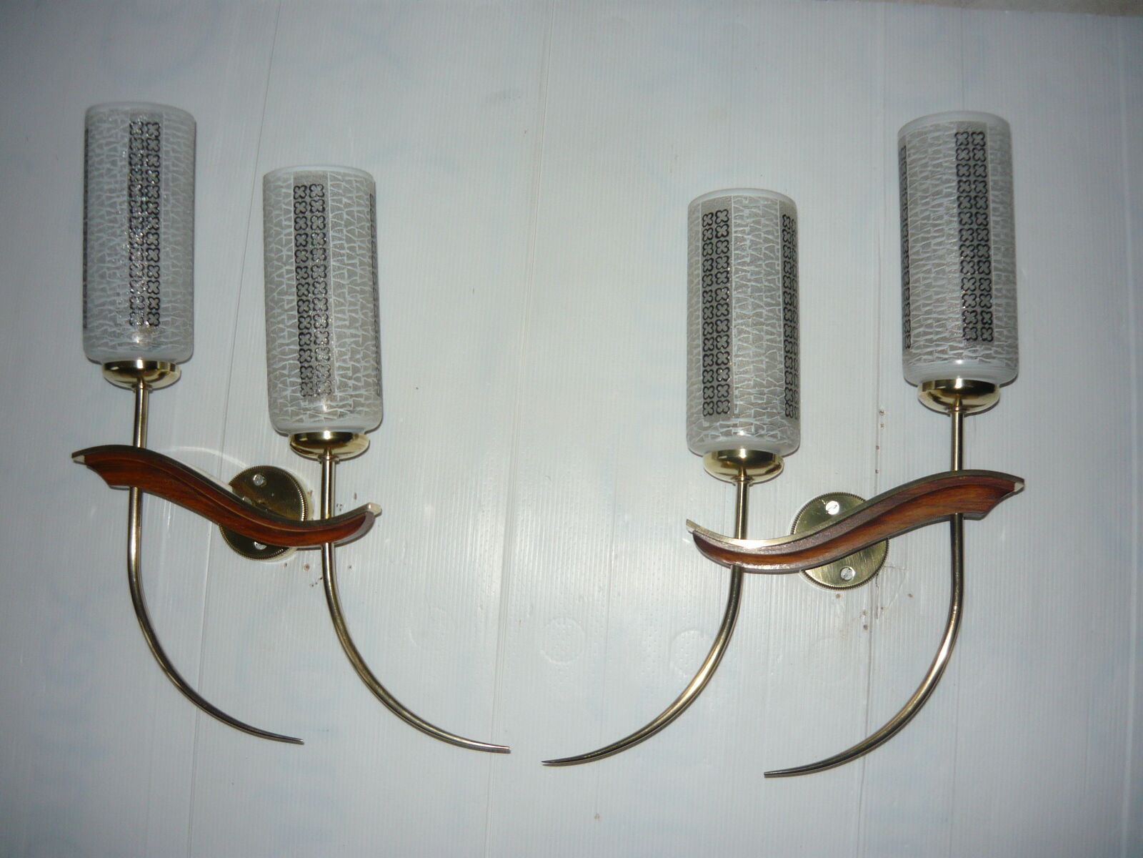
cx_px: 572
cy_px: 429
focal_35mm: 33
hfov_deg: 55.4
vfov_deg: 42.9
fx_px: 1090
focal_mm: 5.5
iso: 100
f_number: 2.8
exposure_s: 1/30
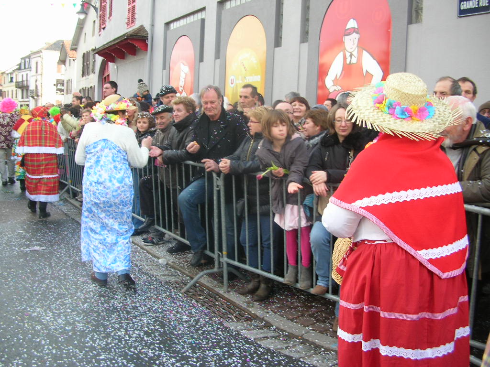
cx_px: 245
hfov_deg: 52.6
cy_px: 184
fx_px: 495
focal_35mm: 35
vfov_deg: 40.7
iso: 50
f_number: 2.8
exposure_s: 1/122
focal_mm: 5.8
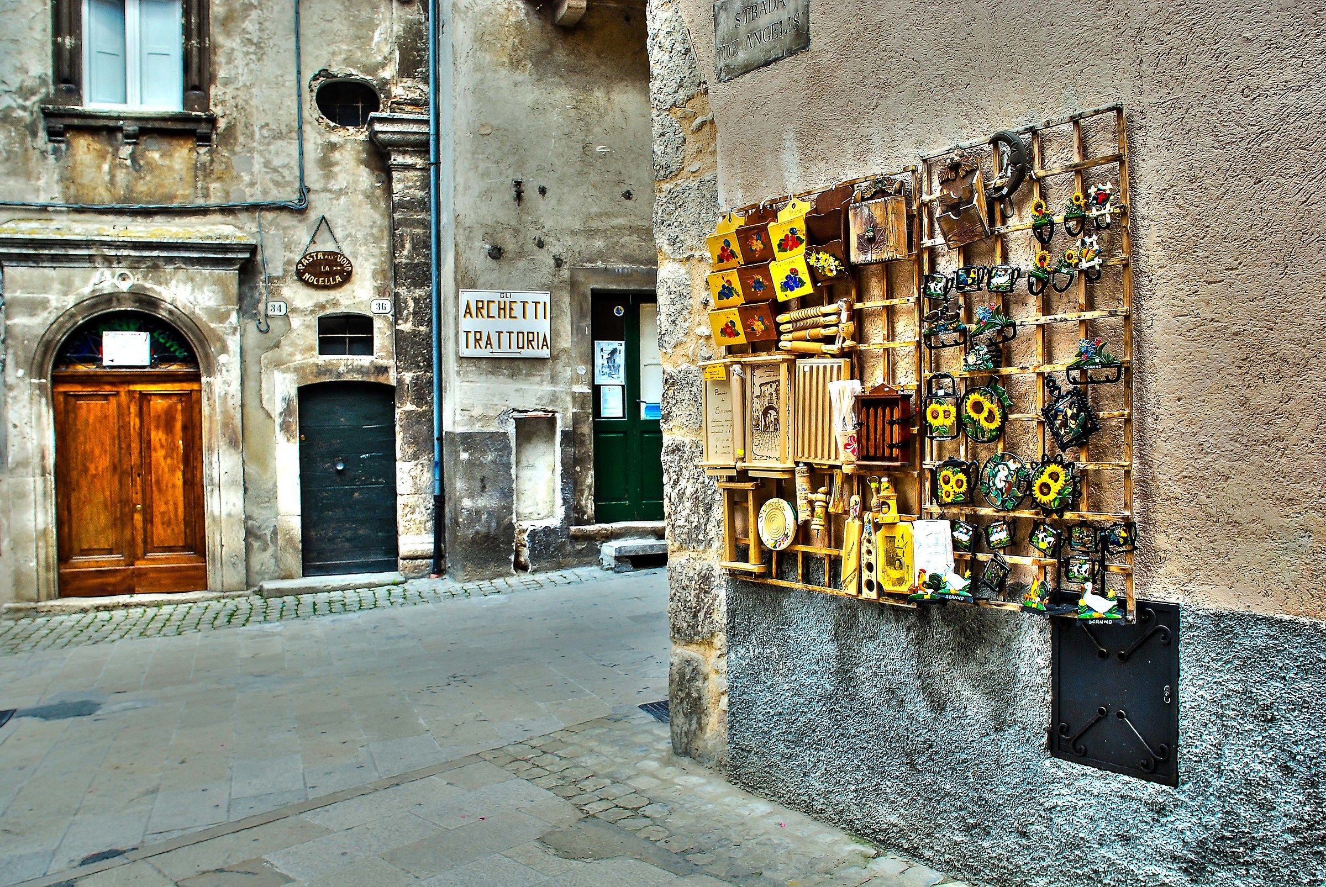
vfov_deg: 43.7
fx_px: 1106
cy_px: 444
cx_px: 663
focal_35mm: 30
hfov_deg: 61.9
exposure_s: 1/80
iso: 125
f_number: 8
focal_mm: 20
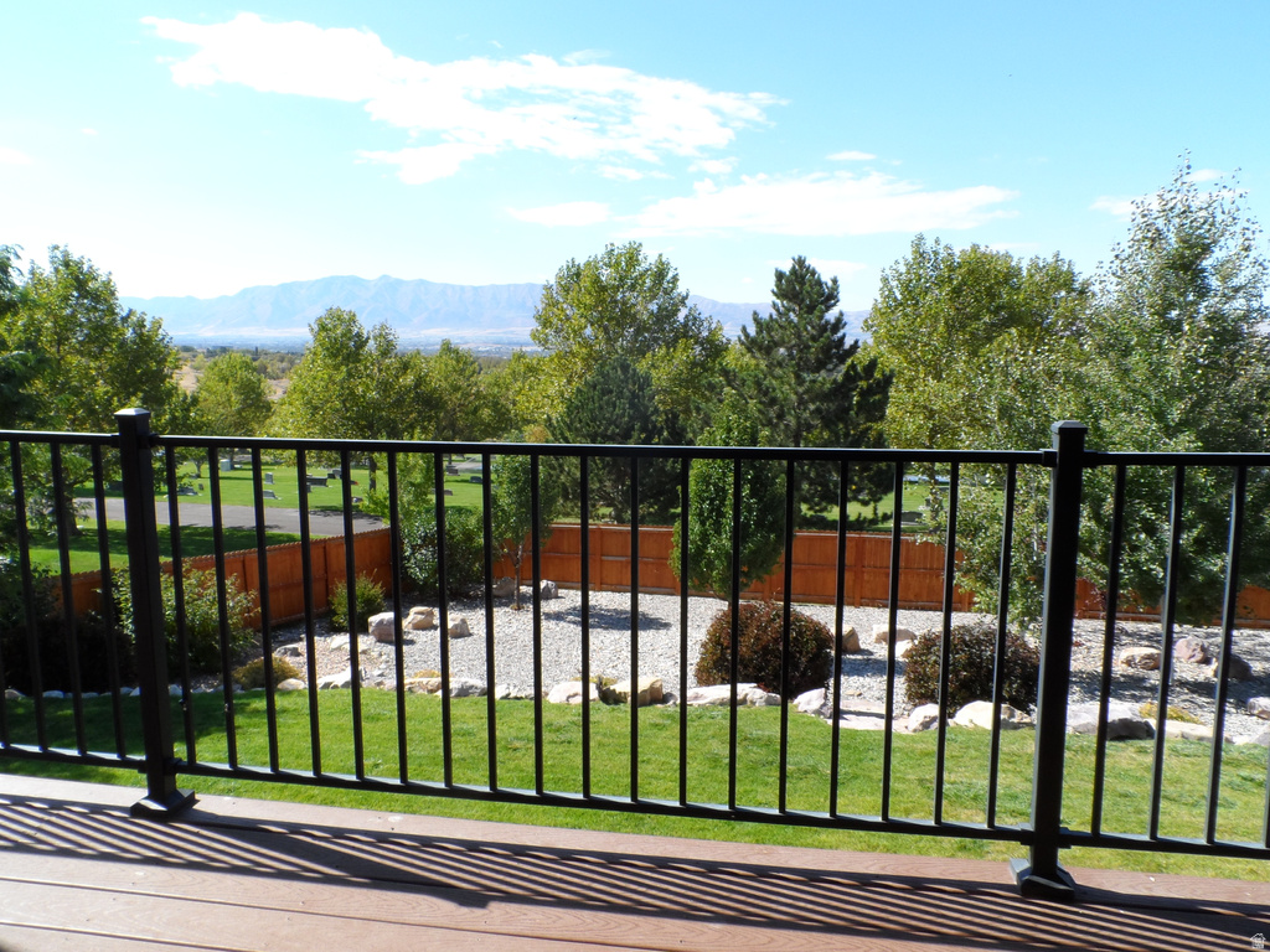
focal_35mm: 24
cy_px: 476
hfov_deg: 71.6
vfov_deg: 56.8
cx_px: 635
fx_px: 881
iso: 80
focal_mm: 4
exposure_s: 1/350
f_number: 4.5
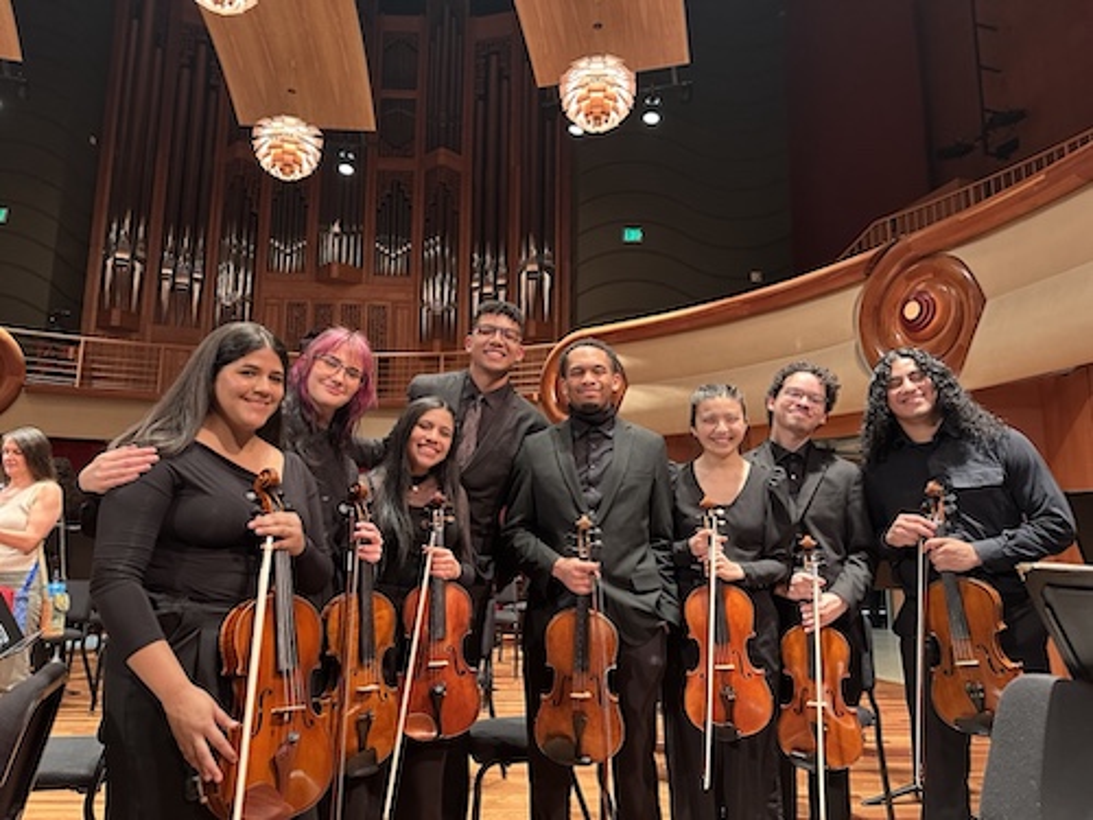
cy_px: 410
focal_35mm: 24
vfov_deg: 56.8
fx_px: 758
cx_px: 546
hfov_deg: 71.6
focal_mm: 6.86
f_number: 1.78
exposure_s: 1/60
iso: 400
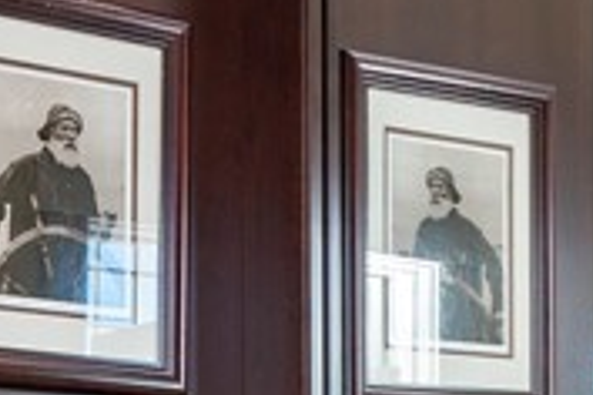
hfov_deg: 19.2
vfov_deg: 13.0
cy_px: 651
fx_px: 1614
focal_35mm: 98
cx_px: -181
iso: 320
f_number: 6.3
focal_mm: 16
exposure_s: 1/20
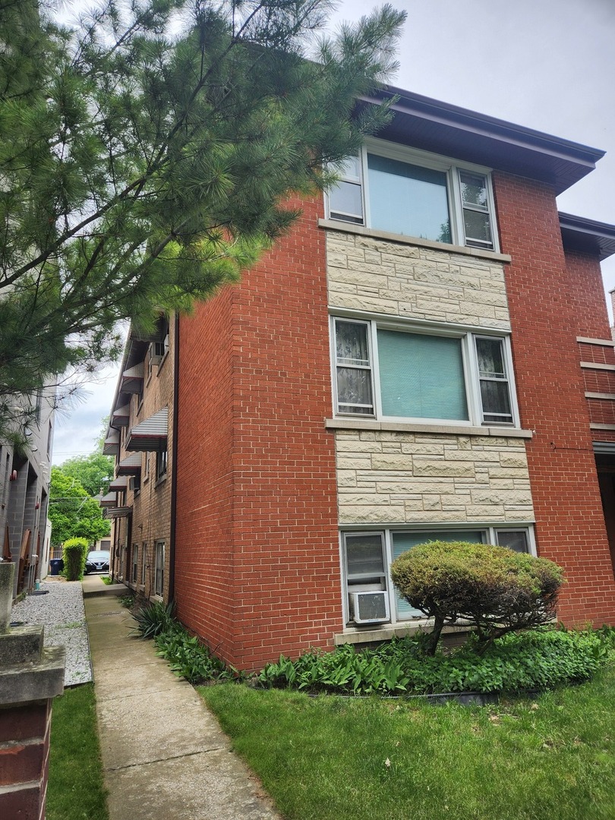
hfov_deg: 58.9
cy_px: 410
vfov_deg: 73.9
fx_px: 545
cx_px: 308
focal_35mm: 23
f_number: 1.8
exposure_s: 1/690
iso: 20
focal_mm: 5.4
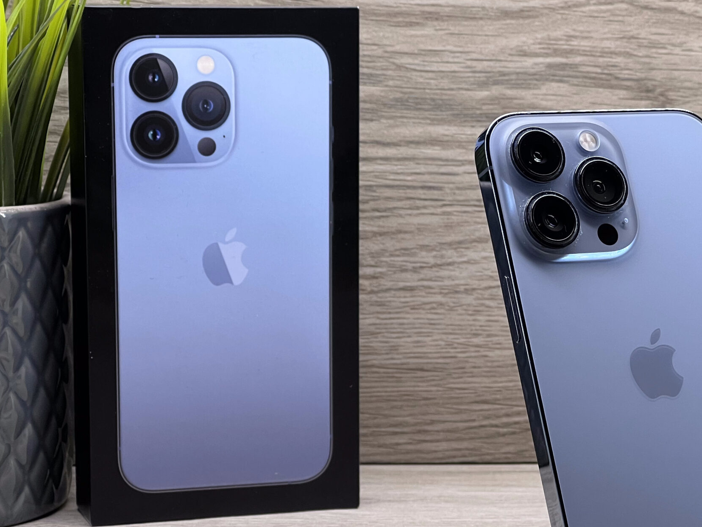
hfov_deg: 16.5
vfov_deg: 12.4
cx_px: 495
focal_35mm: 119
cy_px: 339
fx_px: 2413
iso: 80
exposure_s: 1/100
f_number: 2.8
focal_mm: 9
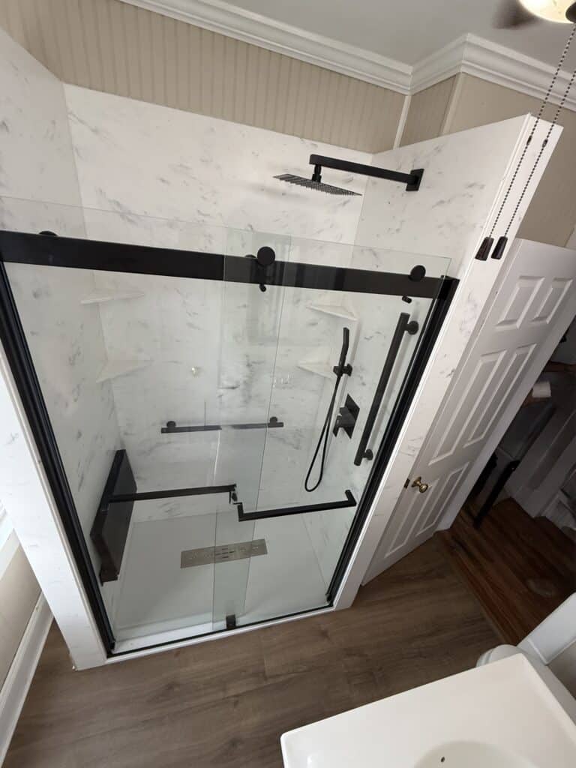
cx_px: 288
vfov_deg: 102.1
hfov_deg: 85.7
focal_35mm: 14
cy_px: 384
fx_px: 311
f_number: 2.2
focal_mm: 2.22
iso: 125
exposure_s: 1/120
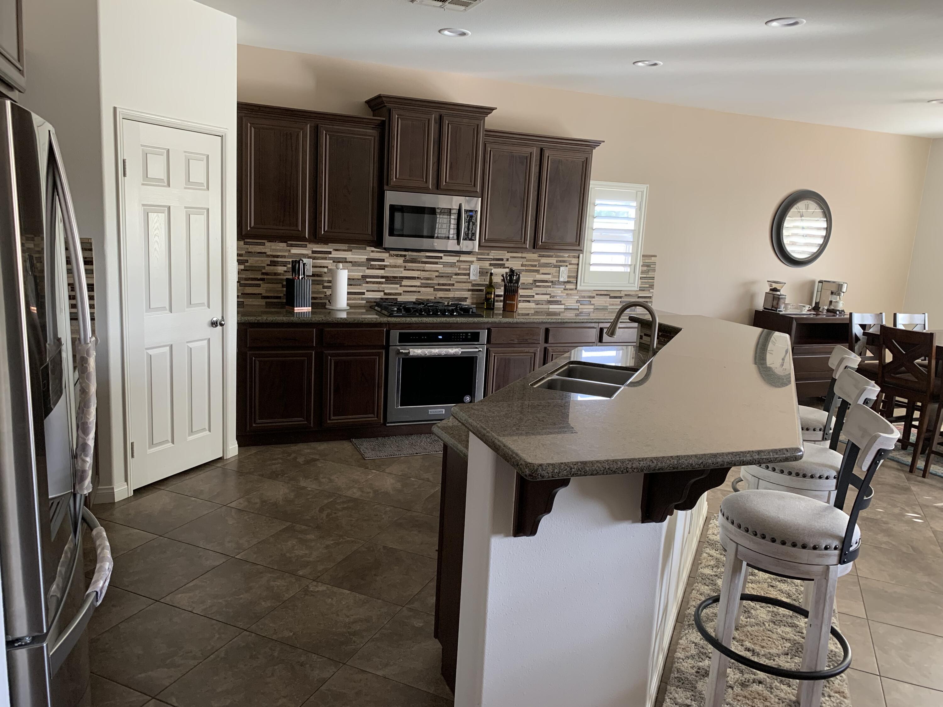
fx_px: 708
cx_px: 472
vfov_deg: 53.1
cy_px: 354
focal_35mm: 26
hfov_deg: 67.3
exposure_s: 1/60
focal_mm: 4.25
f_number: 1.8
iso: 100
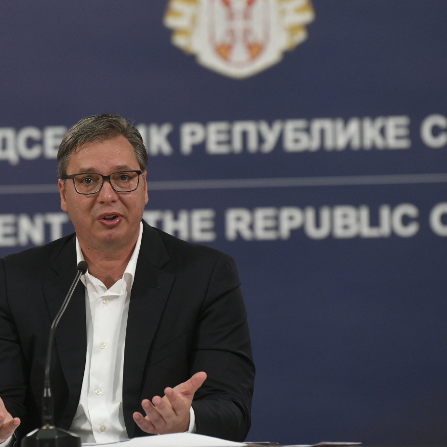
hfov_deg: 5.9
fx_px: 4339
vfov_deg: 5.9
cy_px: 192
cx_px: 122
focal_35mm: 297
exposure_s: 1/160
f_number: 4
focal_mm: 200
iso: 2000
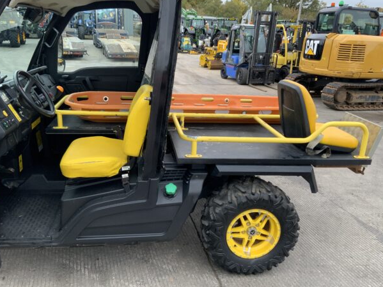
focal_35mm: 31
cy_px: 135
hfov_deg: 58.4
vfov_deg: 45.4
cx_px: 187
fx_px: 343
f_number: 1.8
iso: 64
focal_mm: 3
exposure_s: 1/67
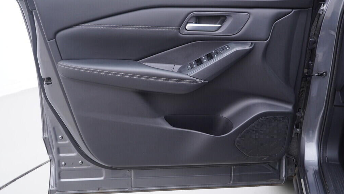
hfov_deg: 52.8
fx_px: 347
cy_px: 94
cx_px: 171
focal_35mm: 38
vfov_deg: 31.2
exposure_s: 1/40
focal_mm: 24
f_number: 2.8
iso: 125
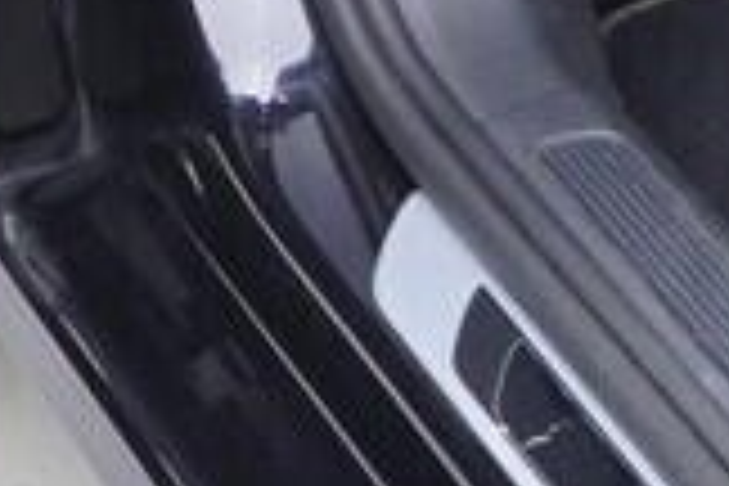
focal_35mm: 228
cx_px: 1444
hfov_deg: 8.6
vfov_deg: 5.7
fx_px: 4617
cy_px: -799
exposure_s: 1/40
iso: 200
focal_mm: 24
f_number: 2.8
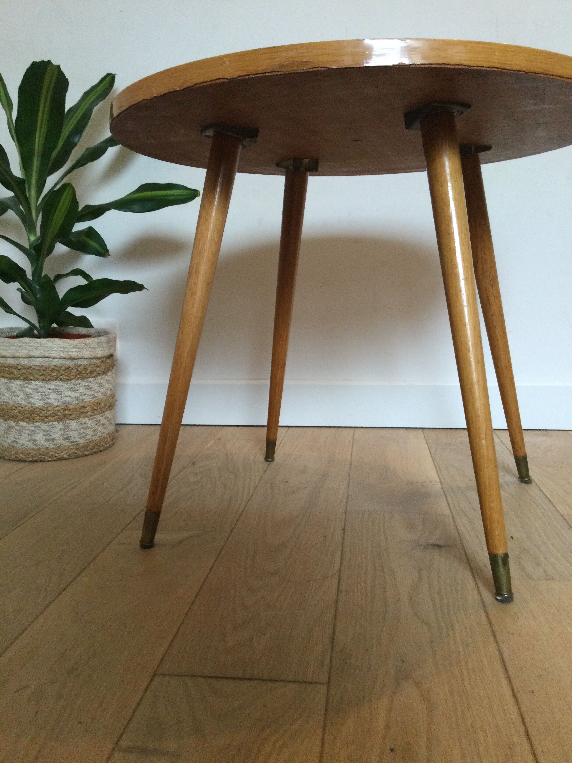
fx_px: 683
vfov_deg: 58.4
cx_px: 286
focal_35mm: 31
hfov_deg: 45.4
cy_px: 382
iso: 160
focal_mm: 3.3
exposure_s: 1/33
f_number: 2.4
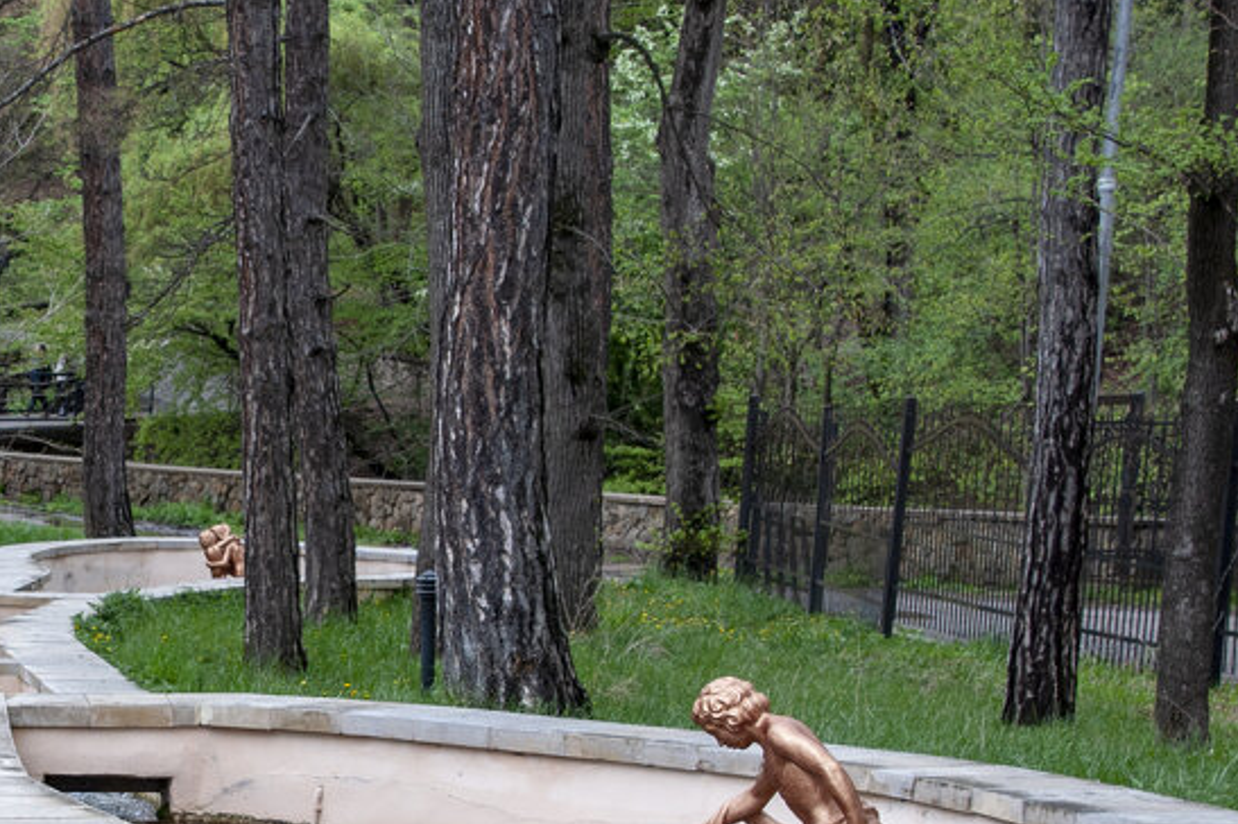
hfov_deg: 17.5
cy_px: 591
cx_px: 86
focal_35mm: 115
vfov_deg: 11.9
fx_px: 3955
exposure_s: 1/200
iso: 640
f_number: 7.1
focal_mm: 35
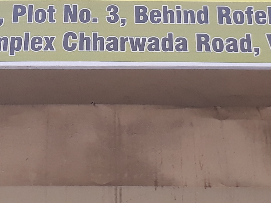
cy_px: -7
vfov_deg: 17.3
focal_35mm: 83
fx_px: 650
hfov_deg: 23.5
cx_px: 105
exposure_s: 1/285
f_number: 1.9
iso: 40
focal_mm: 3.6
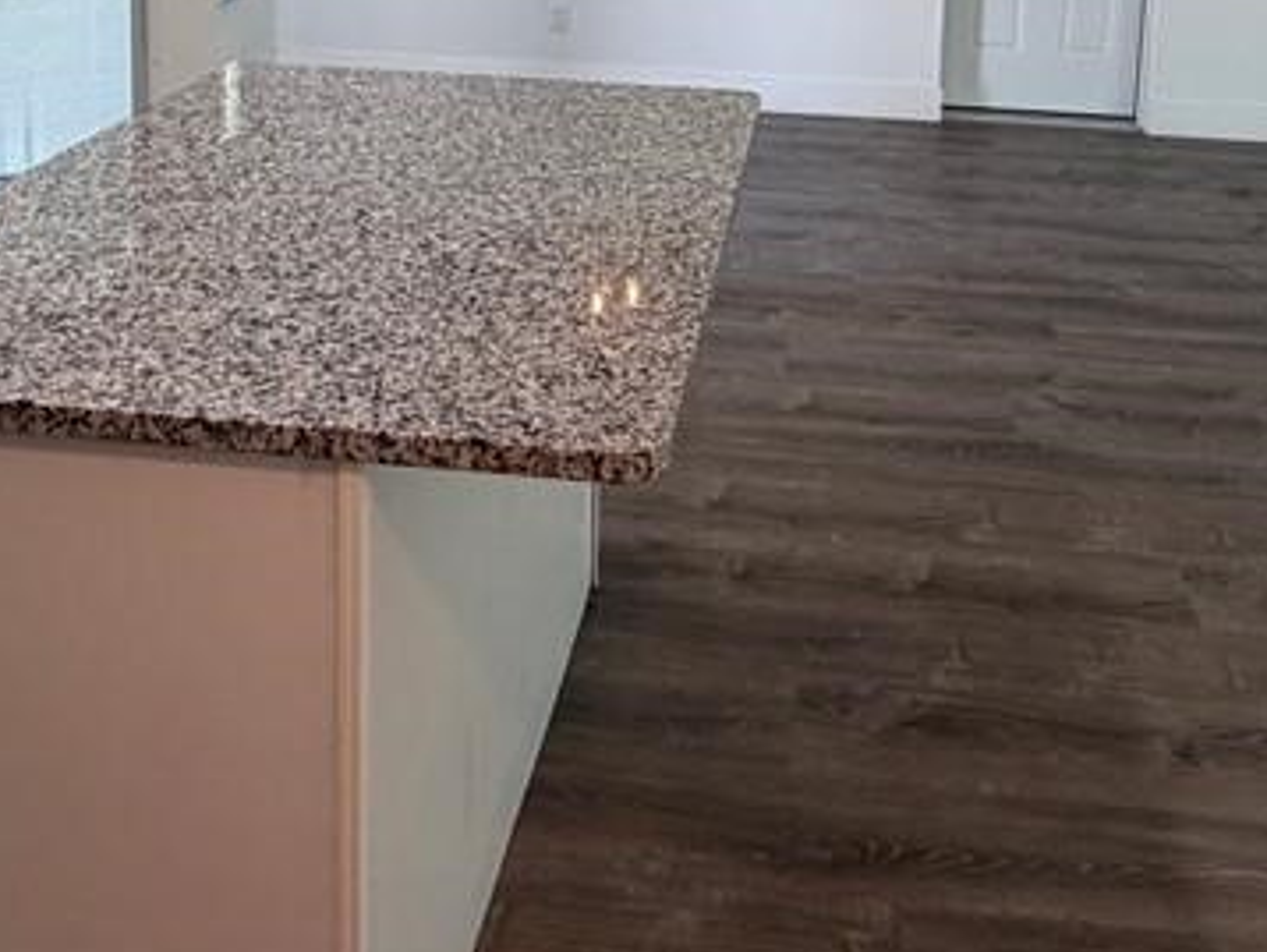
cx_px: 718
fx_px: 1465
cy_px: -99
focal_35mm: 40
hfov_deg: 46.7
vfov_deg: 31.8
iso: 250
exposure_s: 1/120
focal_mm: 2.22
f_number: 2.2
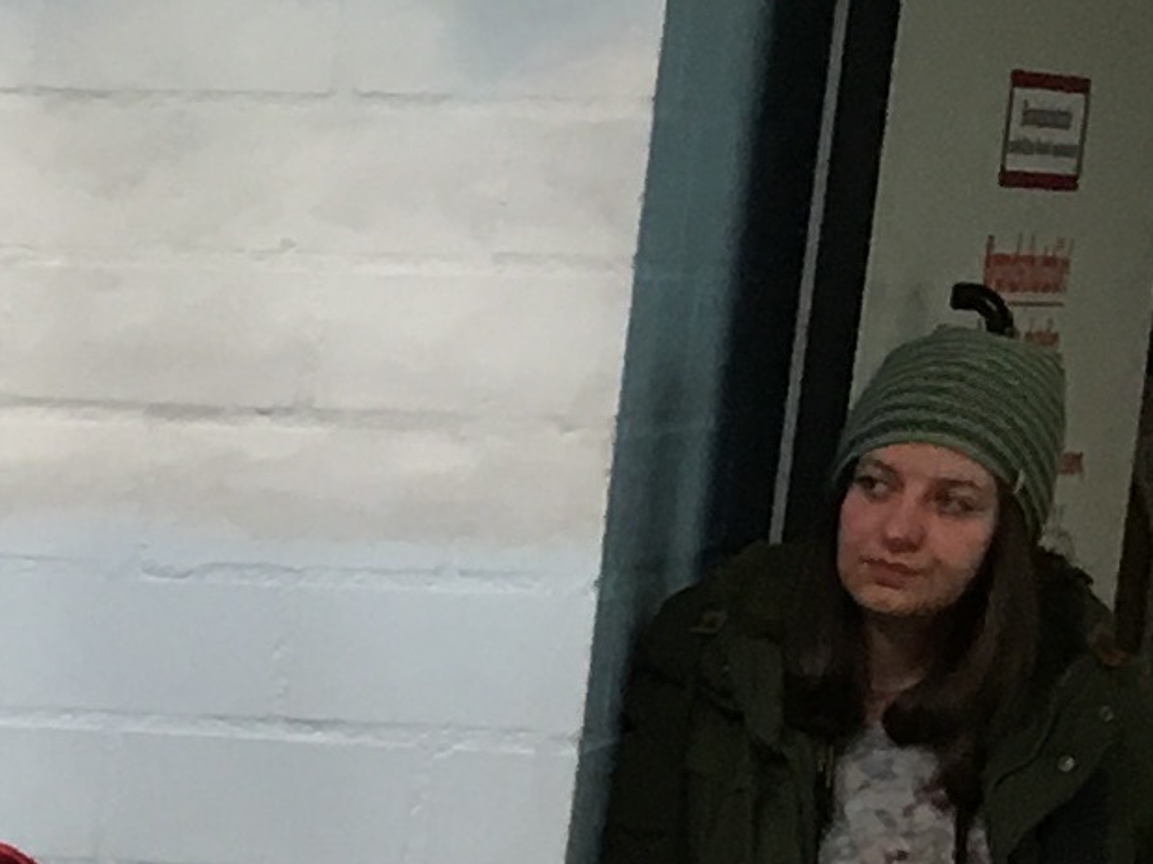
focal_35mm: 189
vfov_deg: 7.5
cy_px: 1890
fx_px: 6294
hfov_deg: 9.4
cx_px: -1542
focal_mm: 4.15
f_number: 2.2
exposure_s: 1/17
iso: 32
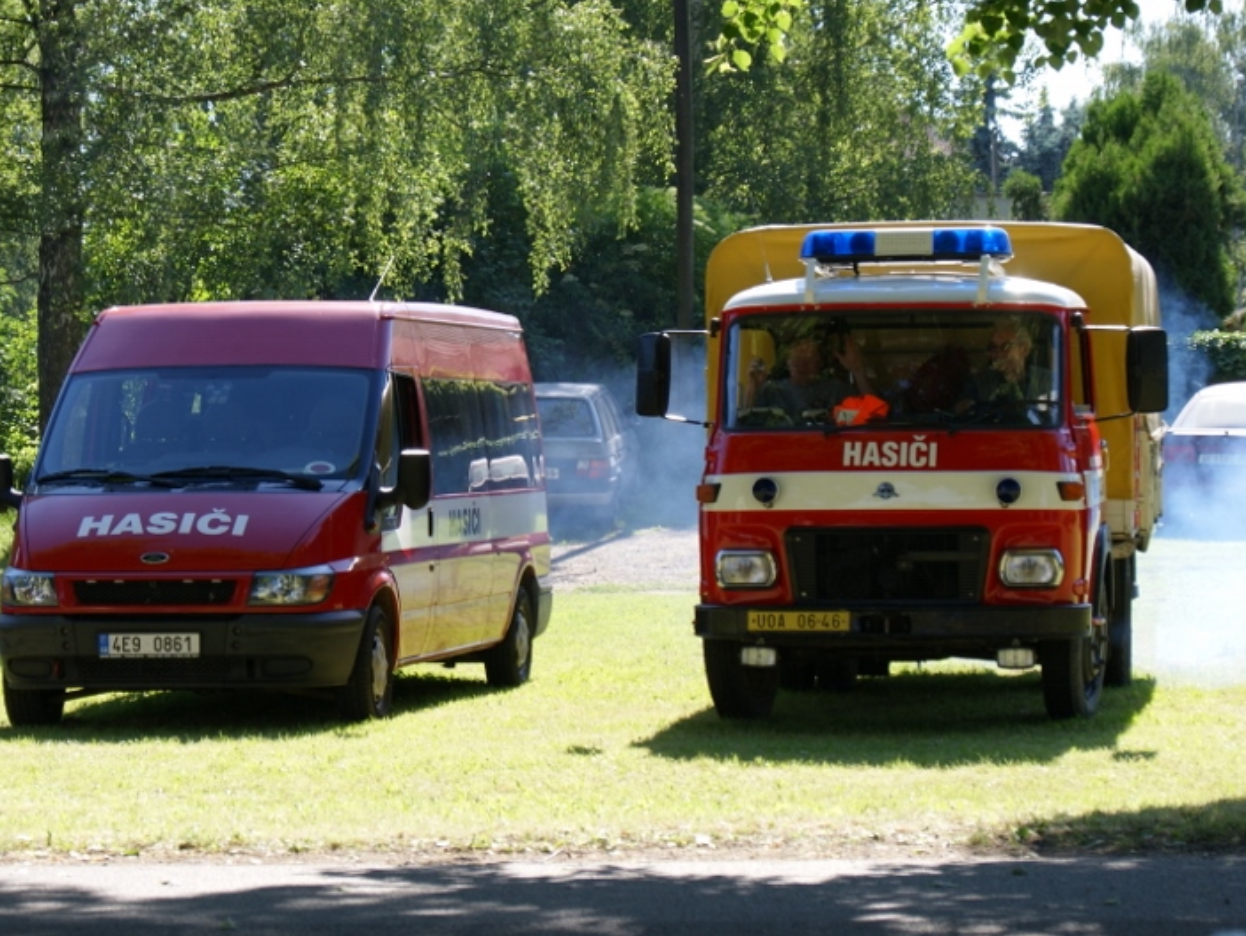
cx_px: 573
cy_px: 468
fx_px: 4573
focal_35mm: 127
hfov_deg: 15.5
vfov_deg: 11.7
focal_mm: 55
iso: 100
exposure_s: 1/125
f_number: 7.1
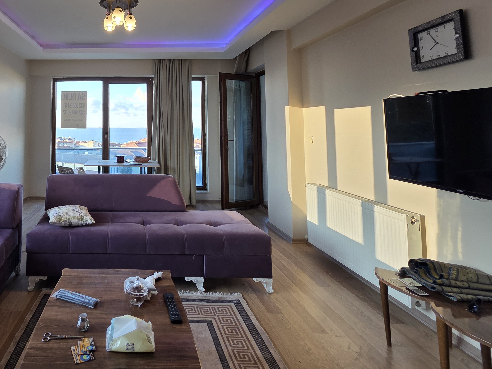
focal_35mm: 20
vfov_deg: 63.3
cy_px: 107
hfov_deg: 75.6
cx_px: 121
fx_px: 284
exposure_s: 1/100
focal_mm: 2.2
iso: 64
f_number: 2.2
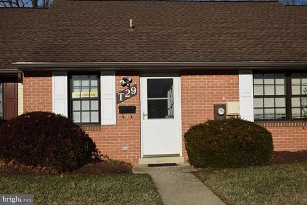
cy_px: 102
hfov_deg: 43.6
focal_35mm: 45
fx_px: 384
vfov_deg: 29.8
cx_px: 154
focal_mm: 30
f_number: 8
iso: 200
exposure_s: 1/1250
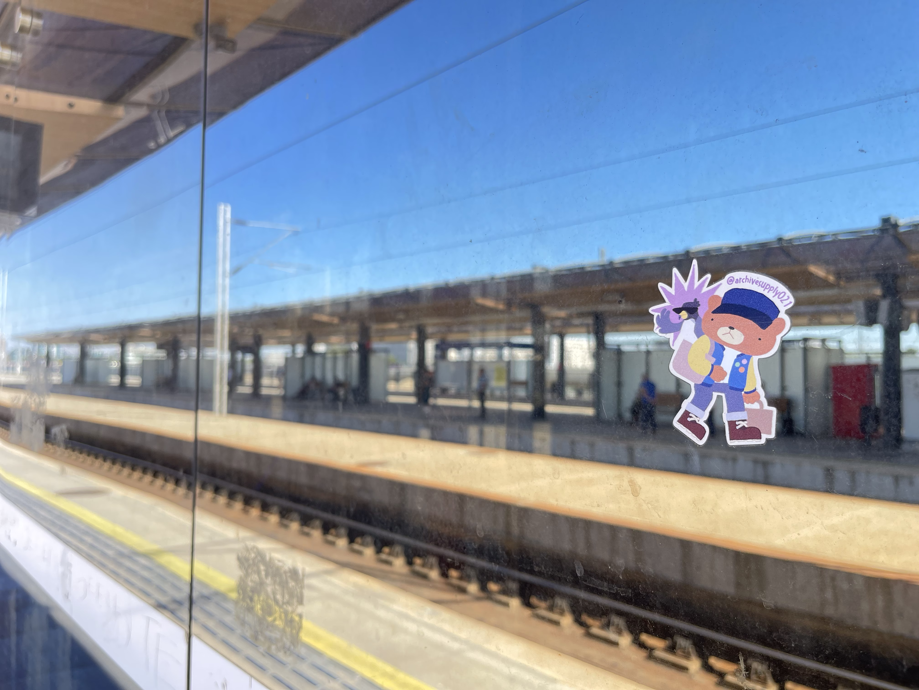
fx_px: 690
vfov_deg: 53.1
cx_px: 460
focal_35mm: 26
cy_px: 345
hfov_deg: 67.3
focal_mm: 5.1
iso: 32
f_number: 1.6
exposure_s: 1/342
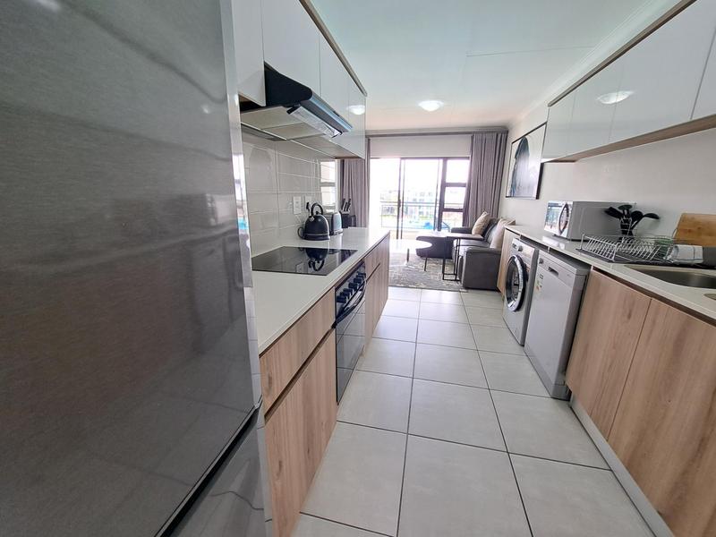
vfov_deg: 89.9
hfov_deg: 106.2
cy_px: 268
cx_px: 358
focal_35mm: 13
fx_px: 269
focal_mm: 1.74
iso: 50
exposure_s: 1/50
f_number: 2.2
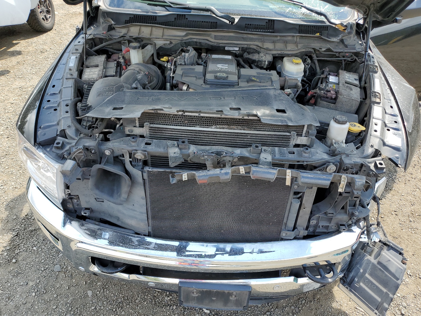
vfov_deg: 53.1
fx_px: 316
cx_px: 210
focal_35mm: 26
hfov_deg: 67.3
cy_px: 158
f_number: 1.5
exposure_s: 1/714
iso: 50
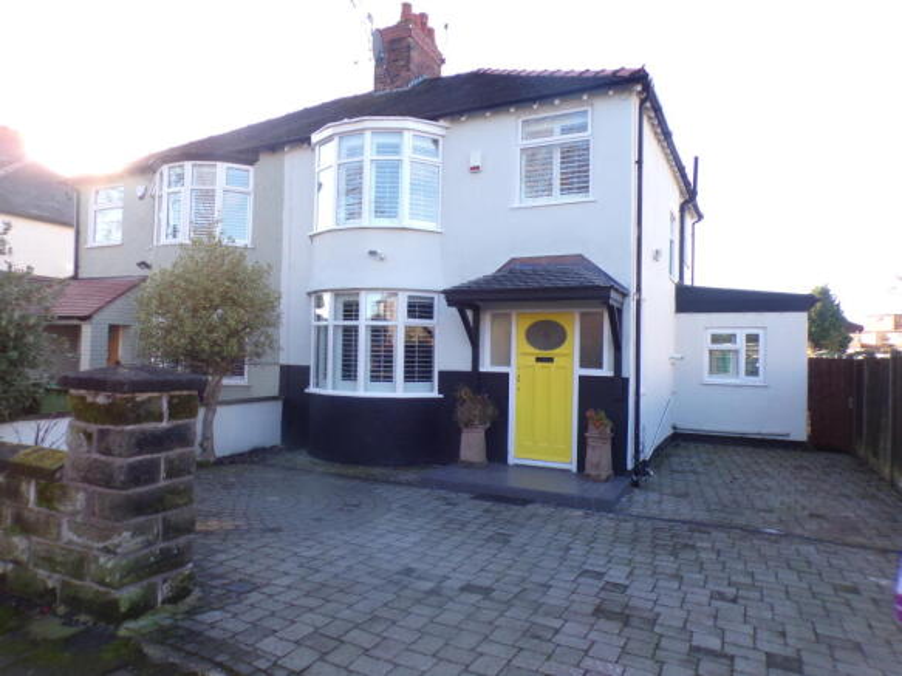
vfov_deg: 56.8
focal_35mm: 24
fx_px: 625
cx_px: 451
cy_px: 338
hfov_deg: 71.6
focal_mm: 4.3
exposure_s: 1/75
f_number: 4.3
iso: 80
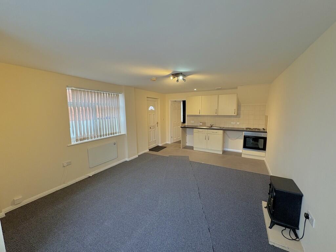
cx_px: 168
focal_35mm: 14
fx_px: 136
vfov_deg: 85.7
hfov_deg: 102.1
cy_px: 126
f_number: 2.2
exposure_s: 1/50
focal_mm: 2.22
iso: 160
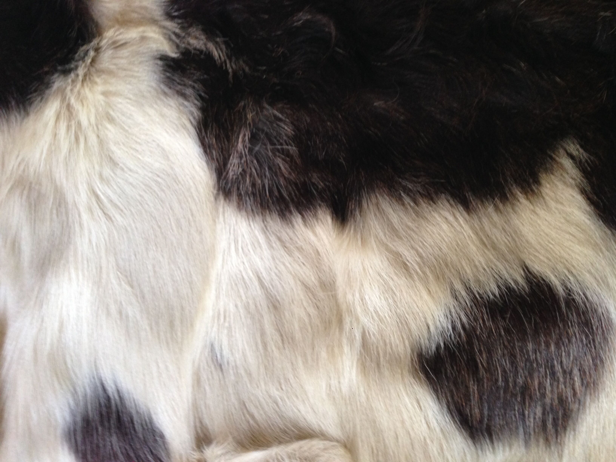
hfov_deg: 55.4
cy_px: 231
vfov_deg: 42.9
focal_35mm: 33
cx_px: 308
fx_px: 587
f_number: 2.4
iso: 160
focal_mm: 4.12
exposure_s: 1/20
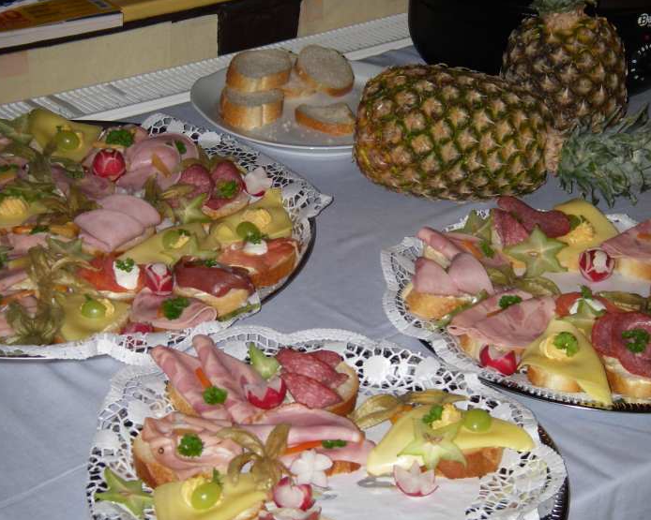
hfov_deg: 23.6
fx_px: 1560
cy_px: 264
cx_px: 367
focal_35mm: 81
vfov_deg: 18.9
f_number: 3.8
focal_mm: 11.9
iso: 160
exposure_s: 1/60
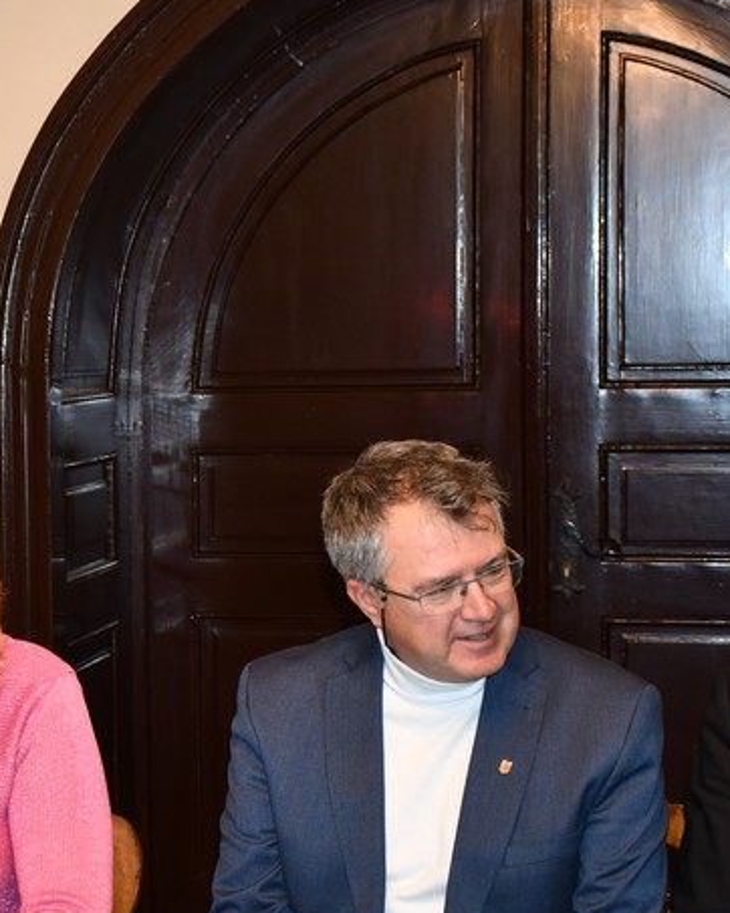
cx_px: -181
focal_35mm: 121
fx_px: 3270
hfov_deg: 12.4
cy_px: 463
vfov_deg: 15.9
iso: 720
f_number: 4.2
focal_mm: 38
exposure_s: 1/60
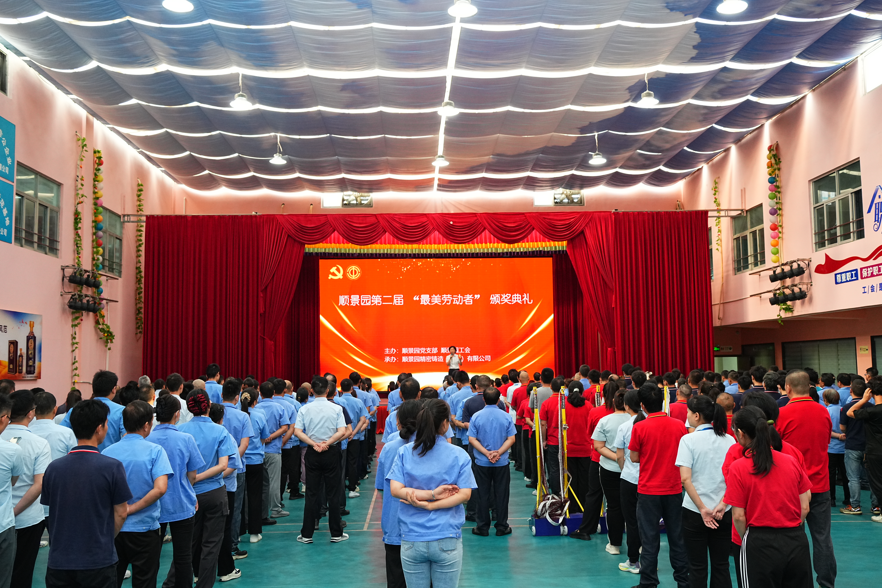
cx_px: 436
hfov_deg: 55.8
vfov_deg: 38.9
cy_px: 295
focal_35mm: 34
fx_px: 833
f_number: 5
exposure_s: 1/200
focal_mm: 33
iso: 2000
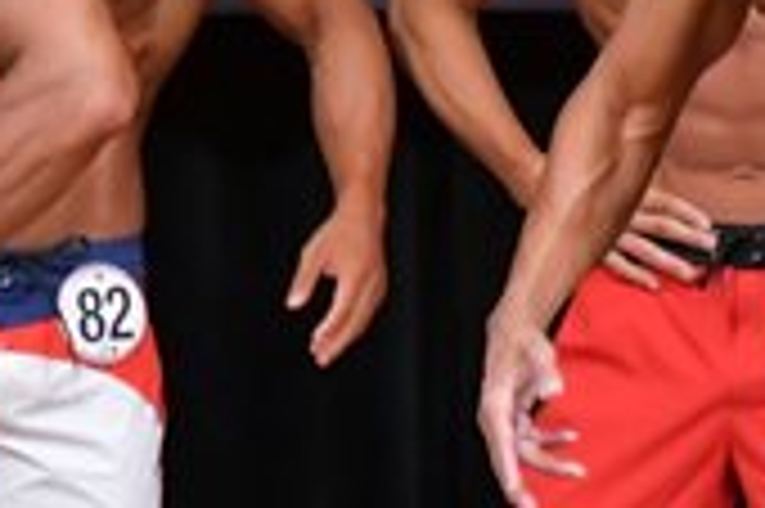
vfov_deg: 1.1
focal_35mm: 1303
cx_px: 1253
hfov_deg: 1.6
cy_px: 378
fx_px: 27662
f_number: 5.6
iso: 5000
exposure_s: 1/400
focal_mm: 190
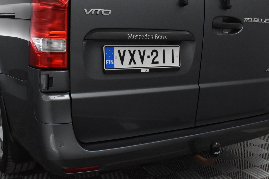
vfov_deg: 29.2
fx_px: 344
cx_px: 141
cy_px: 73
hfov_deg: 42.7
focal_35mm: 46
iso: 3200
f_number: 7.1
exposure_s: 1/200
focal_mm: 24
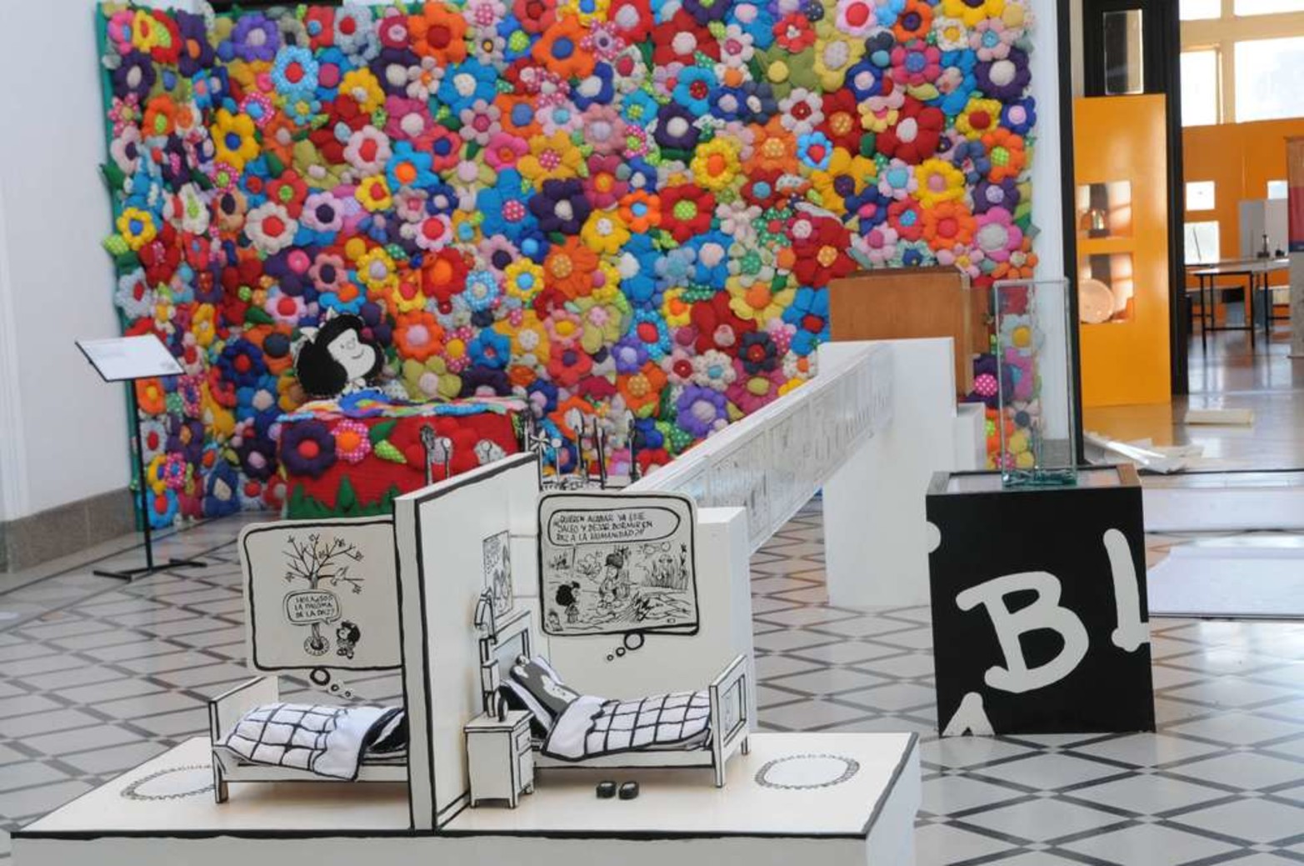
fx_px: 2279
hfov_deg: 31.9
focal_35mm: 63
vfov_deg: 21.5
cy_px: 433
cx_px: 652
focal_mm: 42
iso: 640
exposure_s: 1/25
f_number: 8
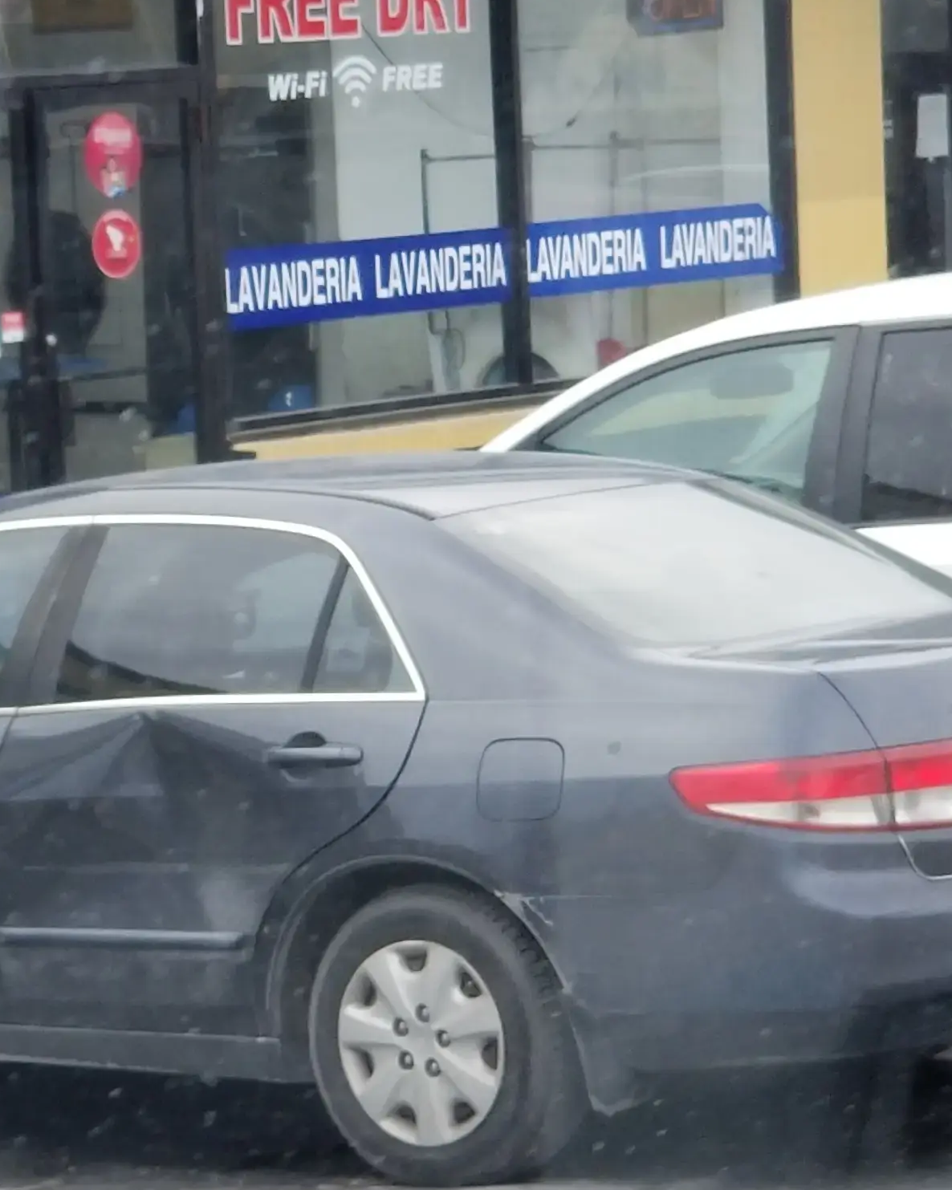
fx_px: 4861
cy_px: 612
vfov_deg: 14.0
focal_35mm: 138
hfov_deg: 11.0
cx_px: -225
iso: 25
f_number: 2.4
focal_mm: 6
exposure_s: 1/120
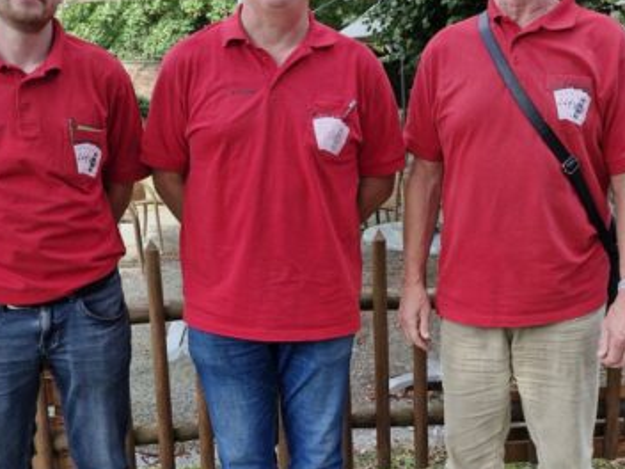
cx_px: 305
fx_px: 849
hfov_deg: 40.4
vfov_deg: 30.8
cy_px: 284
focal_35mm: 47
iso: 50
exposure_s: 1/350
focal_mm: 5.54
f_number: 1.8
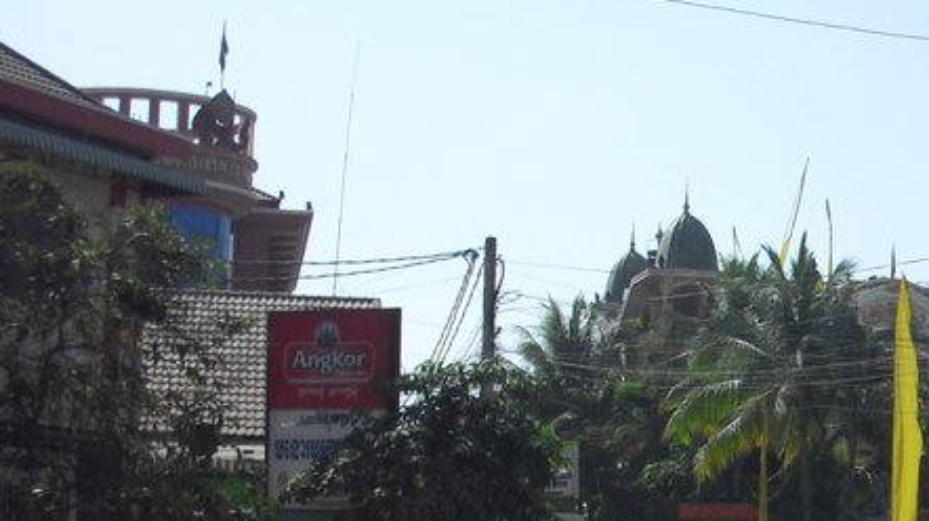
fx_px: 2363
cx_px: 1015
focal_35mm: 96
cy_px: 433
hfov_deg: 21.2
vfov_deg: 12.5
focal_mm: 6.2
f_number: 8
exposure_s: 1/400
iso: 100
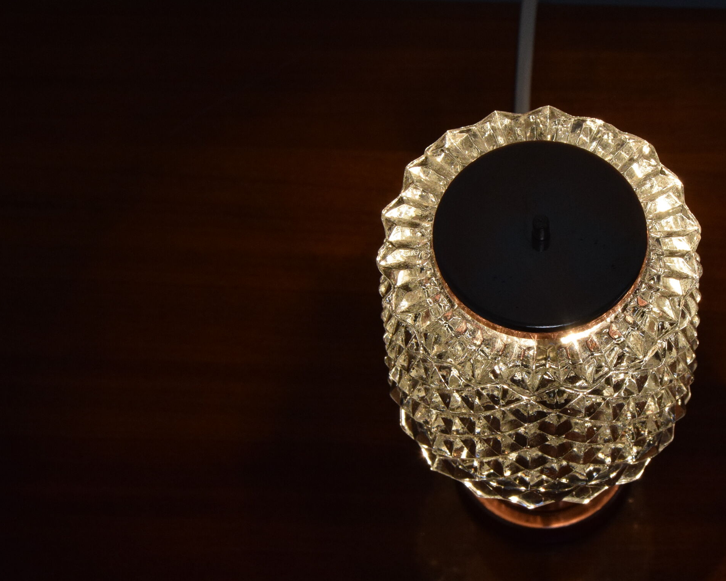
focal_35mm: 89
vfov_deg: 17.3
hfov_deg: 21.3
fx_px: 1912
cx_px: 535
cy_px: 305
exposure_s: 1/500
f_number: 11
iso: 1600
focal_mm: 40
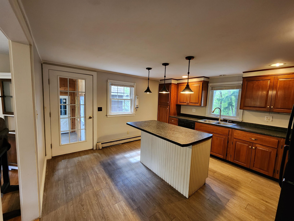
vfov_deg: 89.9
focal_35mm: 13
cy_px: 110
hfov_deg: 106.2
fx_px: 110
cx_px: 147
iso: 320
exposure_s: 1/30
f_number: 2.2
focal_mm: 2.2
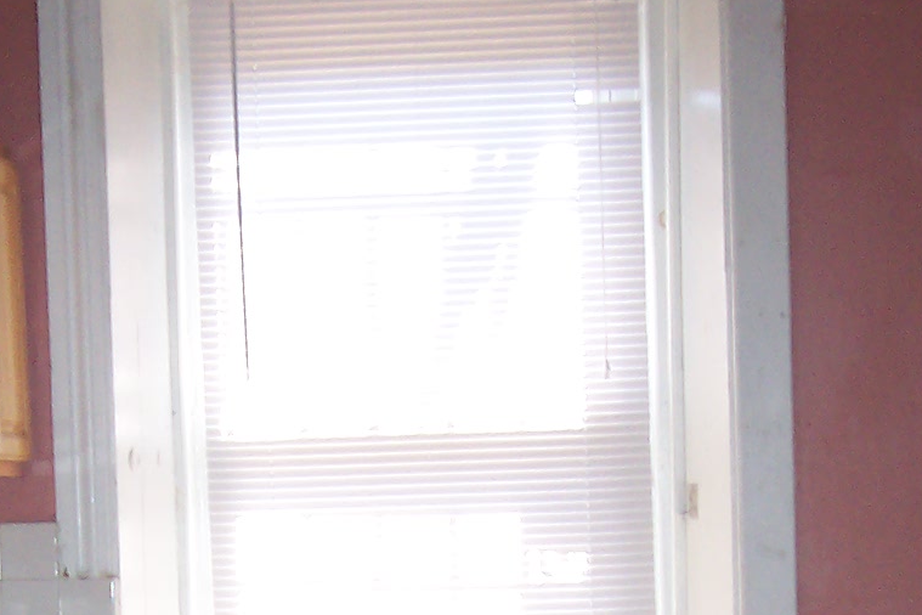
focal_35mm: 103
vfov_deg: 12.7
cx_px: 343
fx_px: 2638
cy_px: 895
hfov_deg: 19.8
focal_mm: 5.6
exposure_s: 1/60
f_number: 2.8
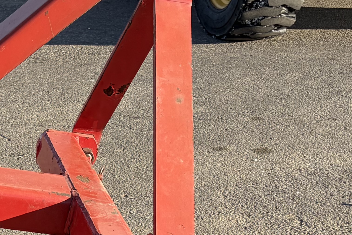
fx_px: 997
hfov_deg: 19.0
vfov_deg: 13.1
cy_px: 286
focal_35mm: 102
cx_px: -61
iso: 50
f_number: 1.6
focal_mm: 5.96
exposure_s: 1/1451
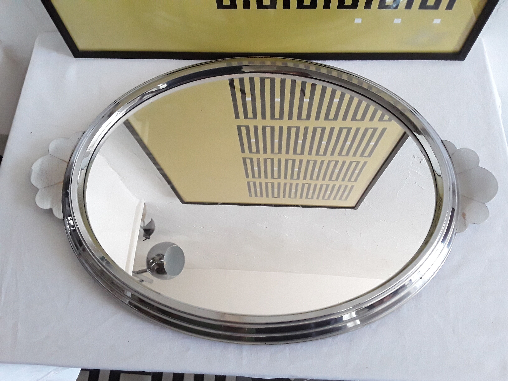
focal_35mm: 27
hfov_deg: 65.3
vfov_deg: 51.4
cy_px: 190
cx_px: 254
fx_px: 396
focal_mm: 2.91
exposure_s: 1/452
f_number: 1.9
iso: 400
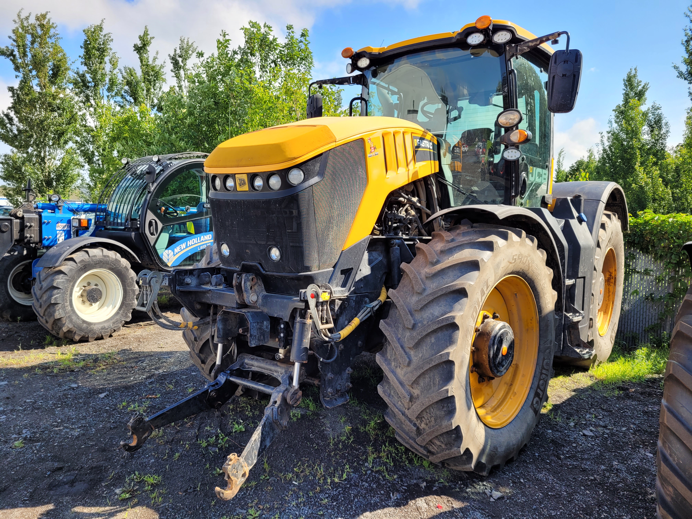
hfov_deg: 67.3
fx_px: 520
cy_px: 260
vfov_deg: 53.1
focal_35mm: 26
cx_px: 346
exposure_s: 1/807
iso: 40
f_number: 1.8
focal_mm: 5.4
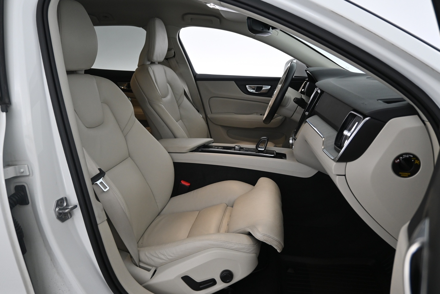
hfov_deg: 67.4
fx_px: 330
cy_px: 147
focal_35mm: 27
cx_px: 220
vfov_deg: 47.9
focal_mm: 18
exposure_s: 1/30
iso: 720
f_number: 3.5
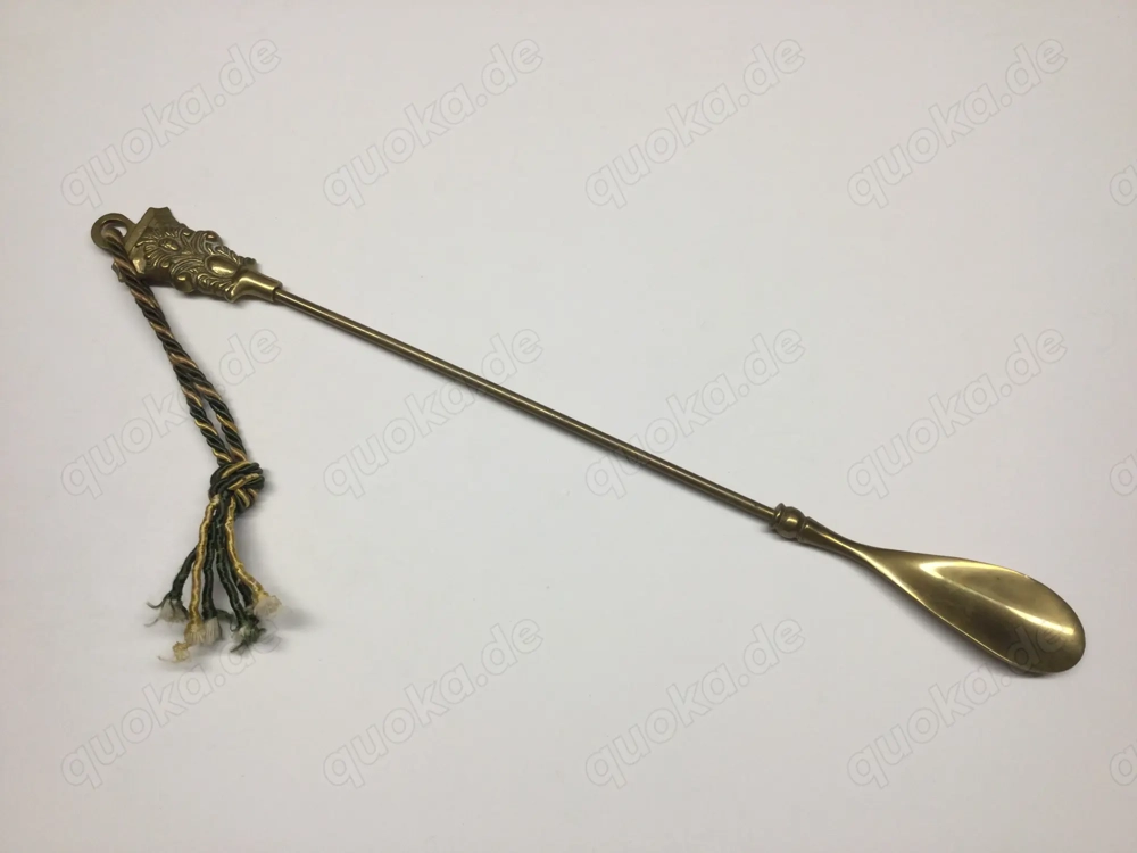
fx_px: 1018
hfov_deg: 58.4
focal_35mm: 31
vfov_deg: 45.4
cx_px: 568
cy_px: 426
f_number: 2.4
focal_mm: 3.3
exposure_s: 1/50
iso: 25
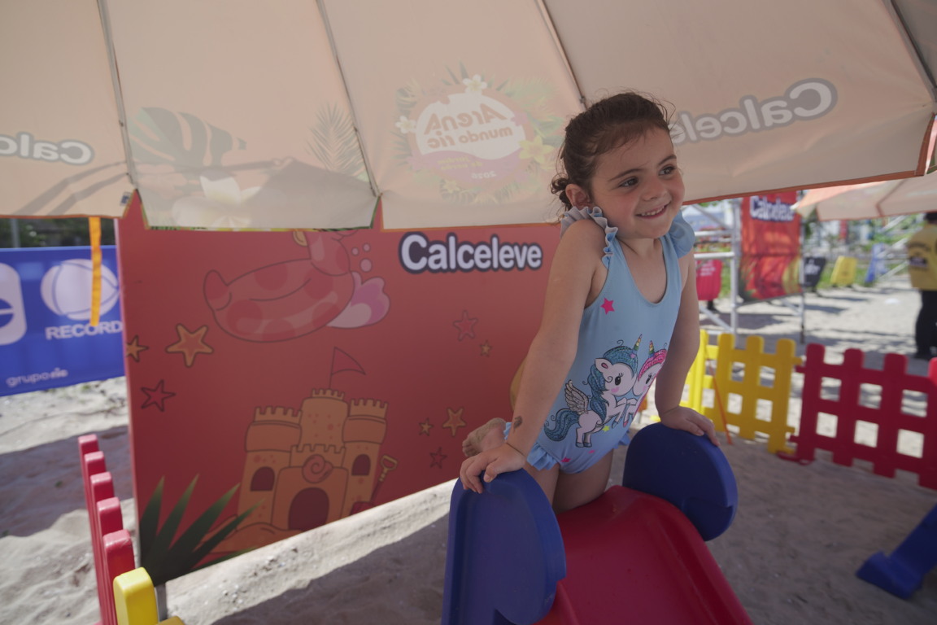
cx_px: 468
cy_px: 312
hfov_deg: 85.4
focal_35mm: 20
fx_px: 508
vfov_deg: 63.2
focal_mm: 13
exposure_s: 1/1600
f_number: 2.8
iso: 200
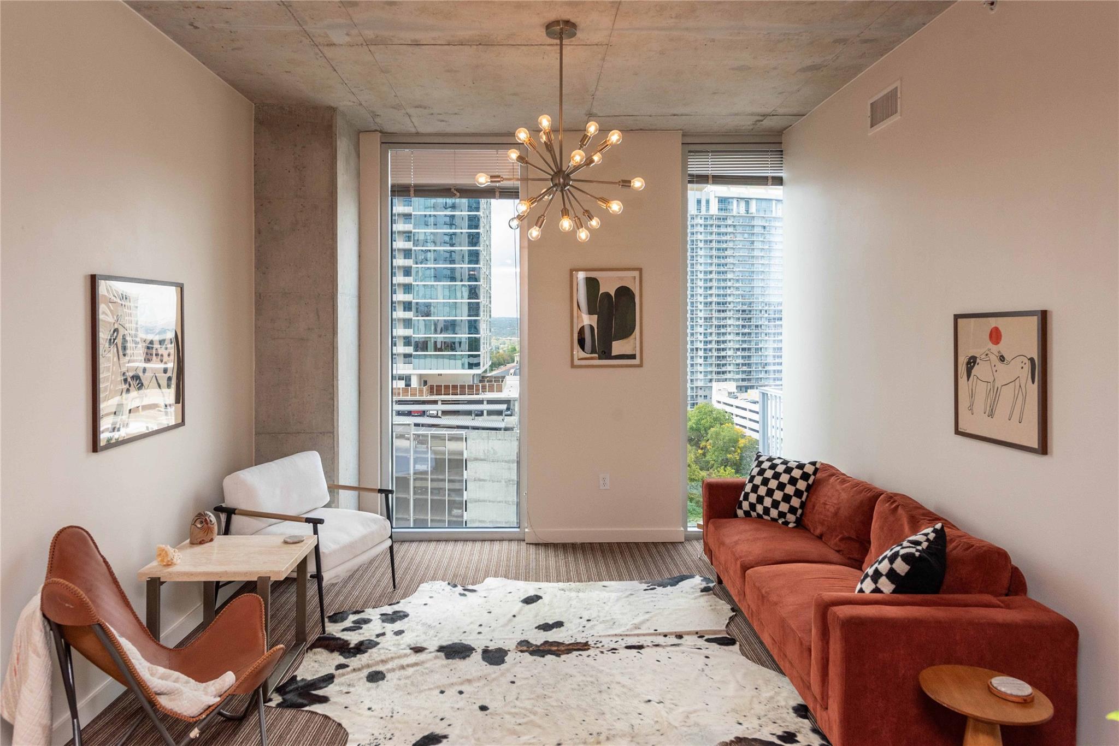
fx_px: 684
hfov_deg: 78.6
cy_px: 373
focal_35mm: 22
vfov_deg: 57.2
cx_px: 560
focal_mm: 22
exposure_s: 1/125
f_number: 7.1
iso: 640
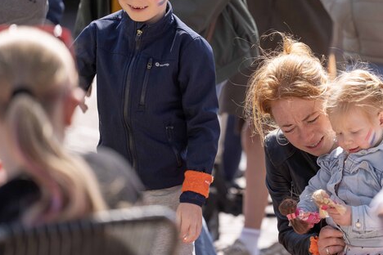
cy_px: 114
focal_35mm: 303
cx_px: 274
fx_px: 3223
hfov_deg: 6.8
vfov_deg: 4.5
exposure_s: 1/1250
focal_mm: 197
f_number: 2.8
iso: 160
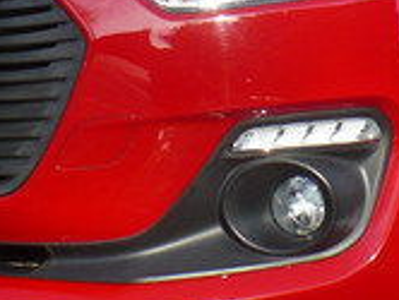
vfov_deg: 9.5
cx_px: 260
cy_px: -72
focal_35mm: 154
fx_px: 1778
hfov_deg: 12.8
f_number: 2.8
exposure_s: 1/500
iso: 100
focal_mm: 6.1
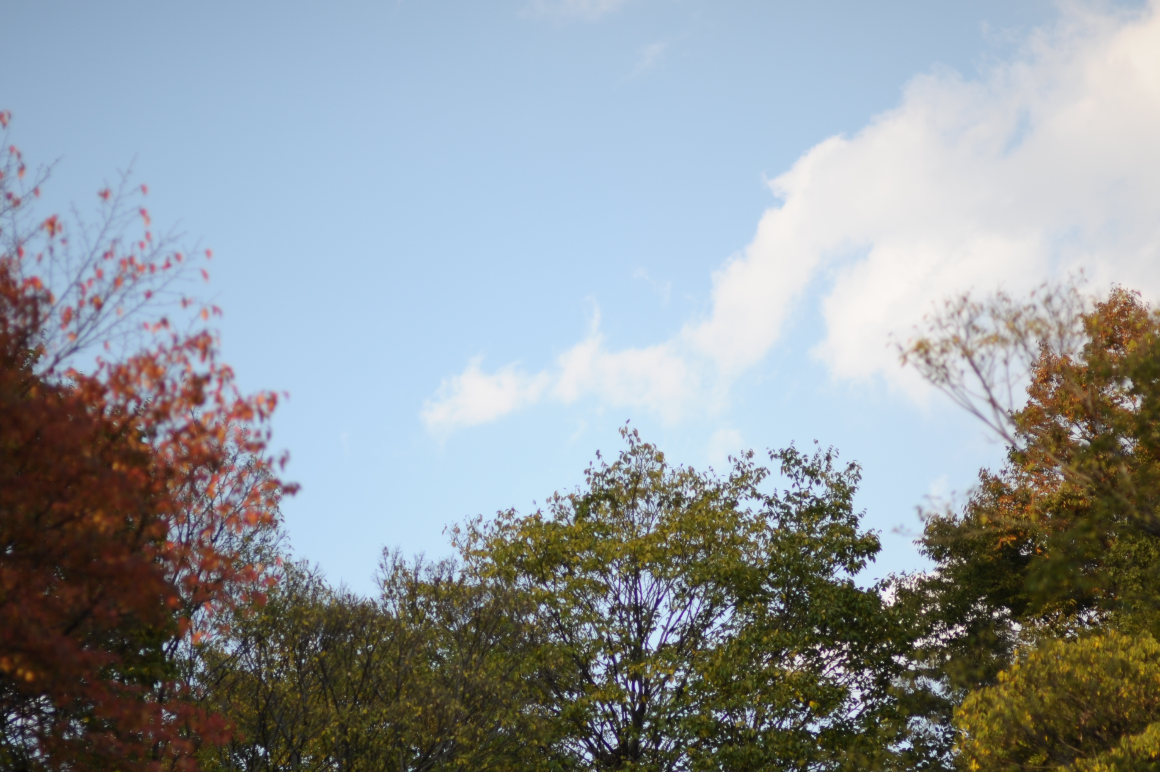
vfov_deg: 10.4
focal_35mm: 132
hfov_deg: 15.5
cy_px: 514
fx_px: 4251
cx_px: 633
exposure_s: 1/5000
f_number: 1.4
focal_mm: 85
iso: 200
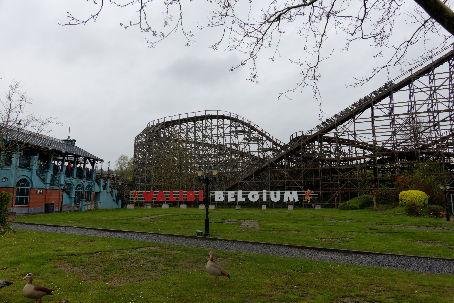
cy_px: 152
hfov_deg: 73.7
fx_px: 303
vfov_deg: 53.1
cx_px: 227
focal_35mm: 24
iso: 125
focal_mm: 9
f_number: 4
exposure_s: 1/500
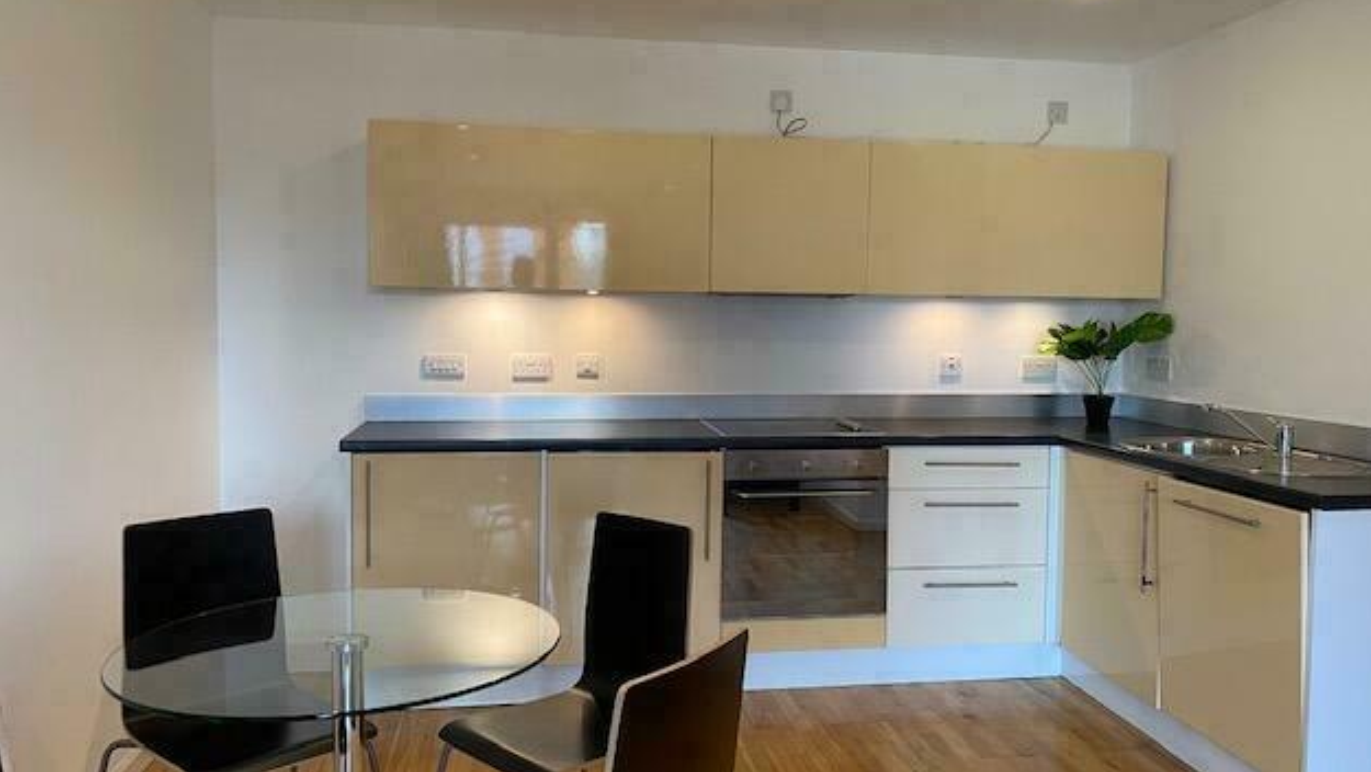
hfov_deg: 66.0
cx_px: 700
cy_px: 390
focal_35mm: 29
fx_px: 1055
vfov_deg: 40.2
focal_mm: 4.25
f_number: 1.8
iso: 80
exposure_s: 1/50
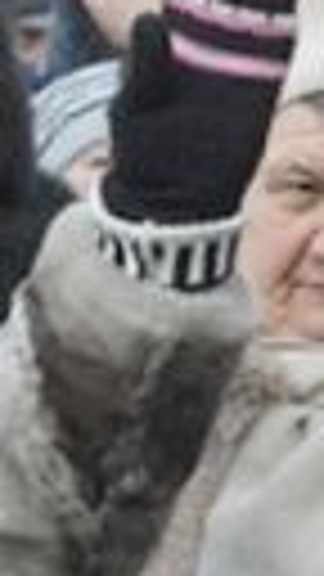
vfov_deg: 8.3
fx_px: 3925
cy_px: -29
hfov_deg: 4.7
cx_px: 477
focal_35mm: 257
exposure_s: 1/200
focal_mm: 42
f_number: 16
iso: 3200
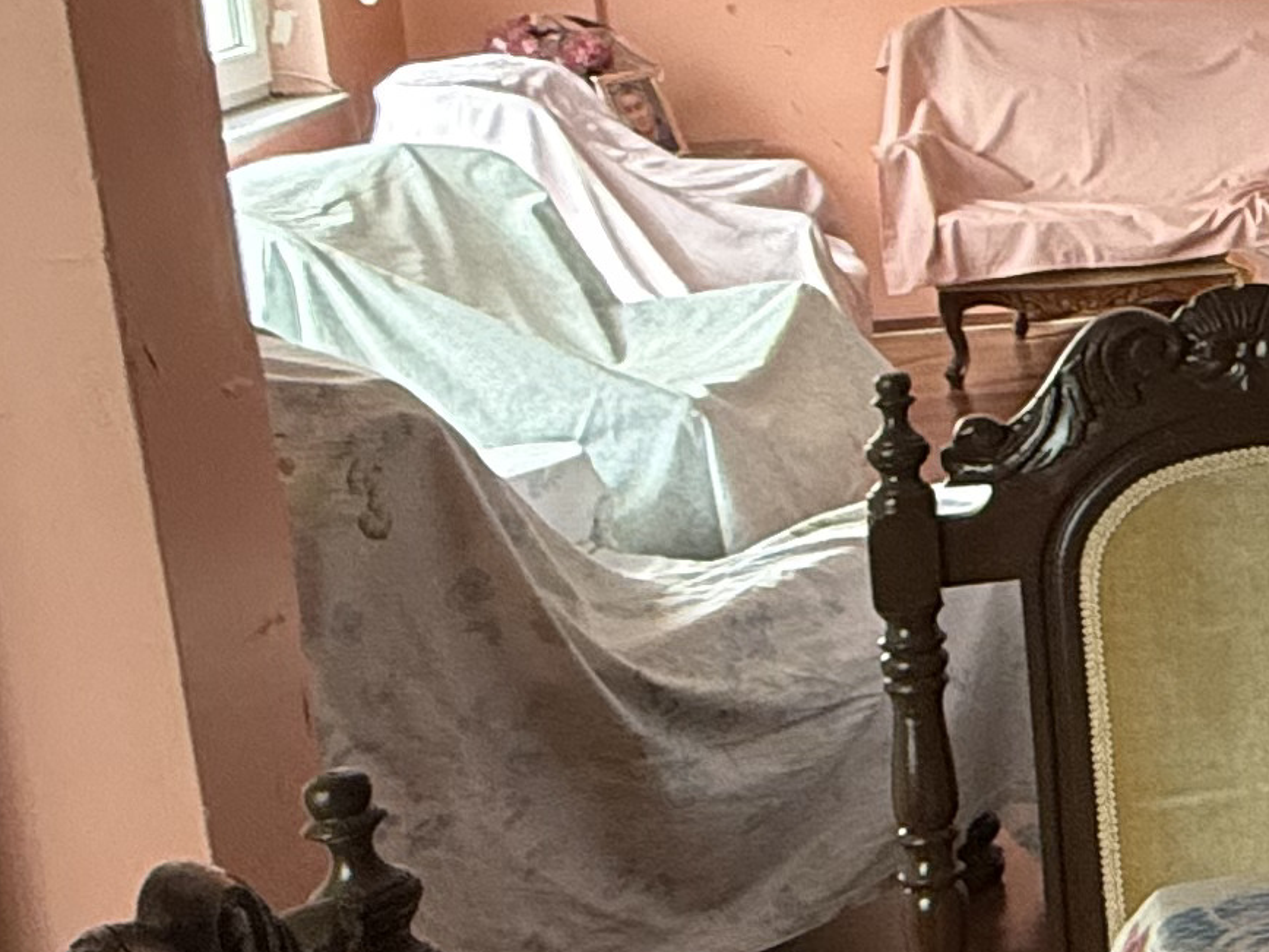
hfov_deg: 21.5
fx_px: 2383
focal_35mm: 65
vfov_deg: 22.4
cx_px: 2186
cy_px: 260
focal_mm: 2.22
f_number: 2.2
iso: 200
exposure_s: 1/99
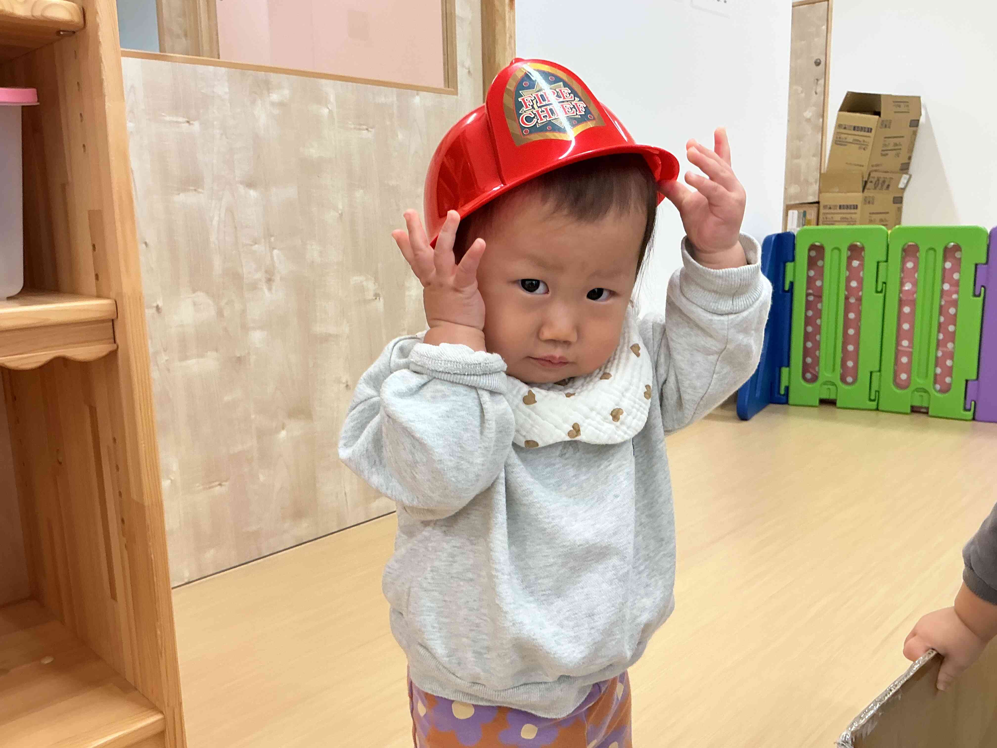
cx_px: 498
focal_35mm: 29
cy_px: 374
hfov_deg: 61.7
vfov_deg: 48.2
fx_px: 835
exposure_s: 1/120
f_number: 1.8
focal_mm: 3
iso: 64
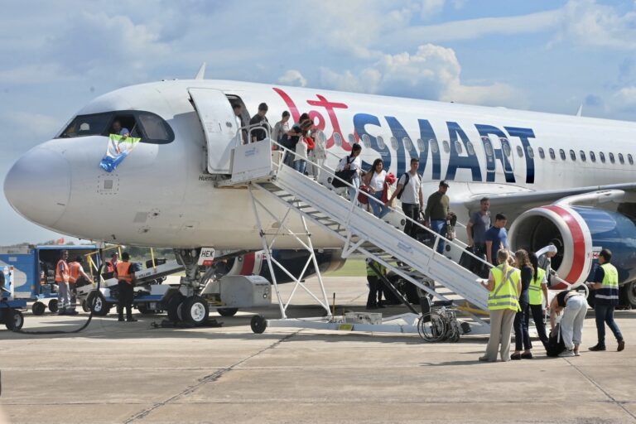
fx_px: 1378
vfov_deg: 17.5
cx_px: 318
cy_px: 212
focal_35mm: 78
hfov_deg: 26.0
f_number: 16
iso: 500
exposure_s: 1/500
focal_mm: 52
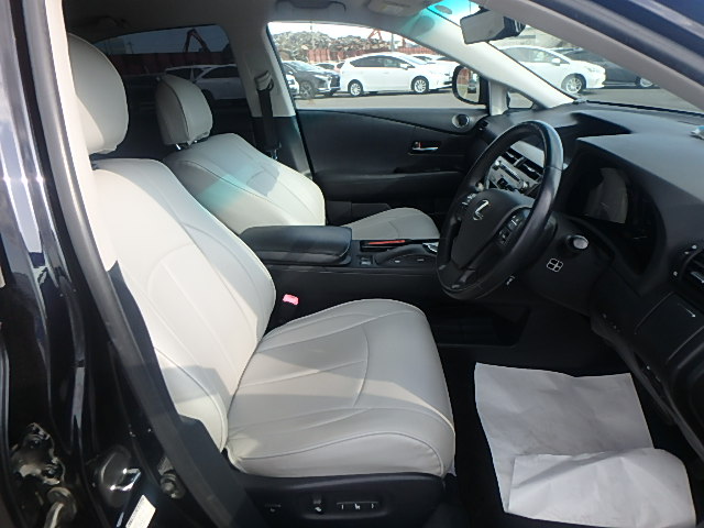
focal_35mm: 21
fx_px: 427
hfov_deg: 79.0
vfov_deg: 63.4
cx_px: 352
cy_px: 264
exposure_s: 1/200
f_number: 3.5
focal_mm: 3.7
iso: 125
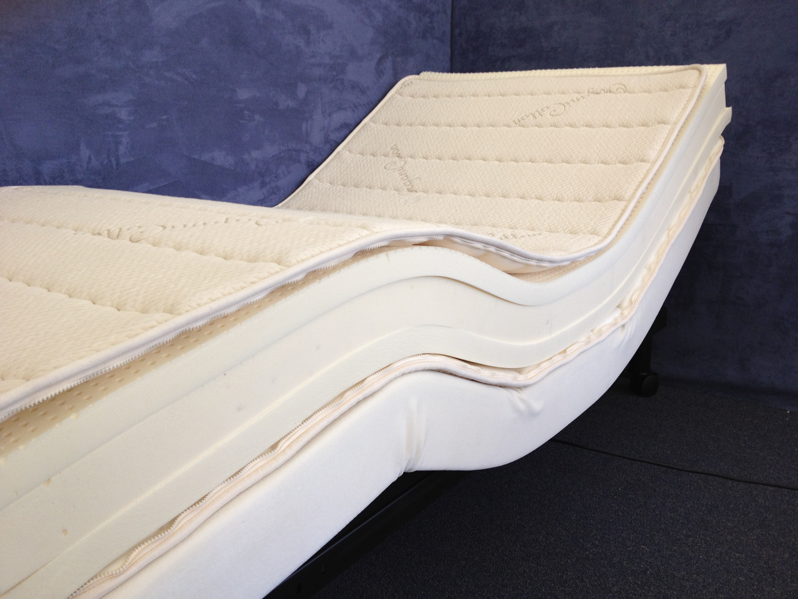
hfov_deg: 52.6
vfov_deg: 40.7
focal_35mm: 35
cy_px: 300
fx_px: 807
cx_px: 399
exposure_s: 1/60
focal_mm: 4.28
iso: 64
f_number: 2.4
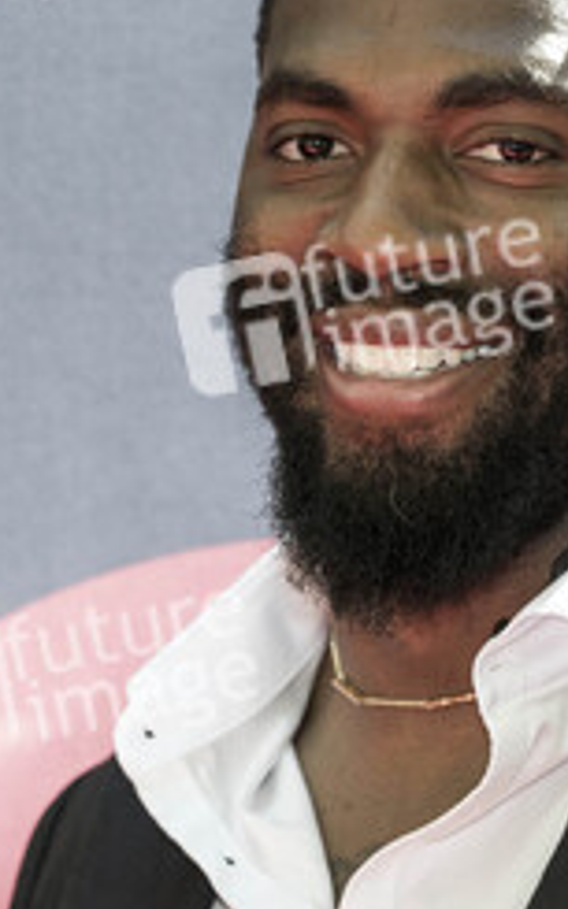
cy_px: 493
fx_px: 3866
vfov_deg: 13.4
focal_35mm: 156
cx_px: 471
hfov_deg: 8.4
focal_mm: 94
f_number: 5.6
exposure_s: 1/200
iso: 800
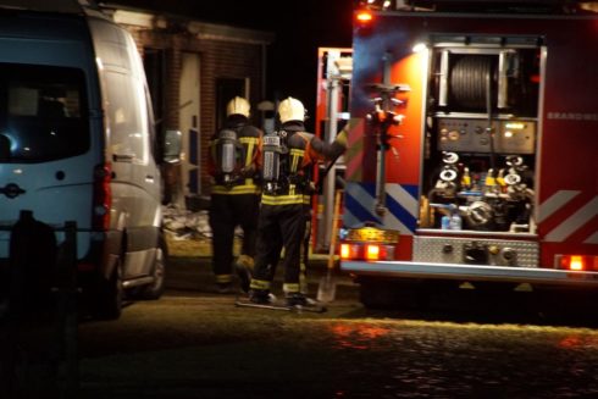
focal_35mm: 300
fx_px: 4985
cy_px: 200
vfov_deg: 4.6
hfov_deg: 6.9
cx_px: 299
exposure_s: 1/8
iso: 3200
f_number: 6.3
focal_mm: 200
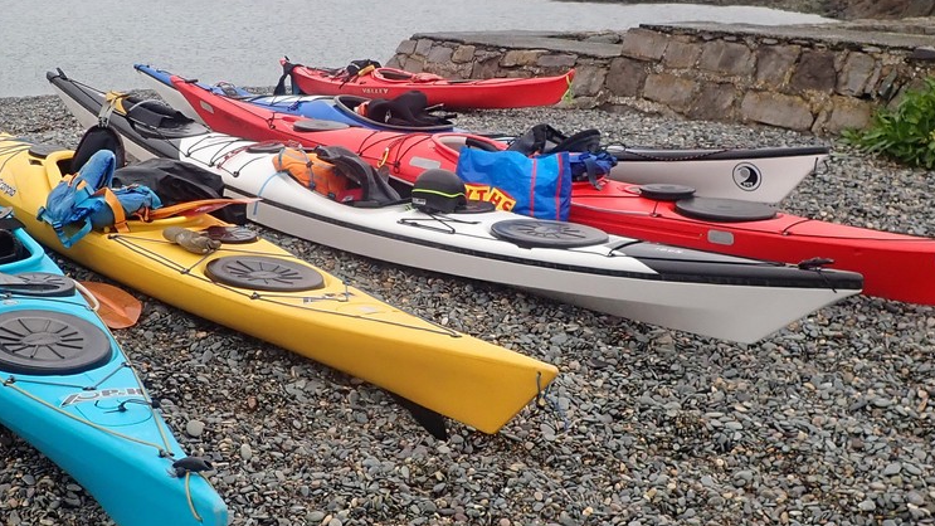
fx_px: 1091
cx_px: 445
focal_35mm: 44
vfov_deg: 26.7
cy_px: 118
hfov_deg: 46.4
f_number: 2.8
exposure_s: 1/640
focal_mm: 4.5
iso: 100
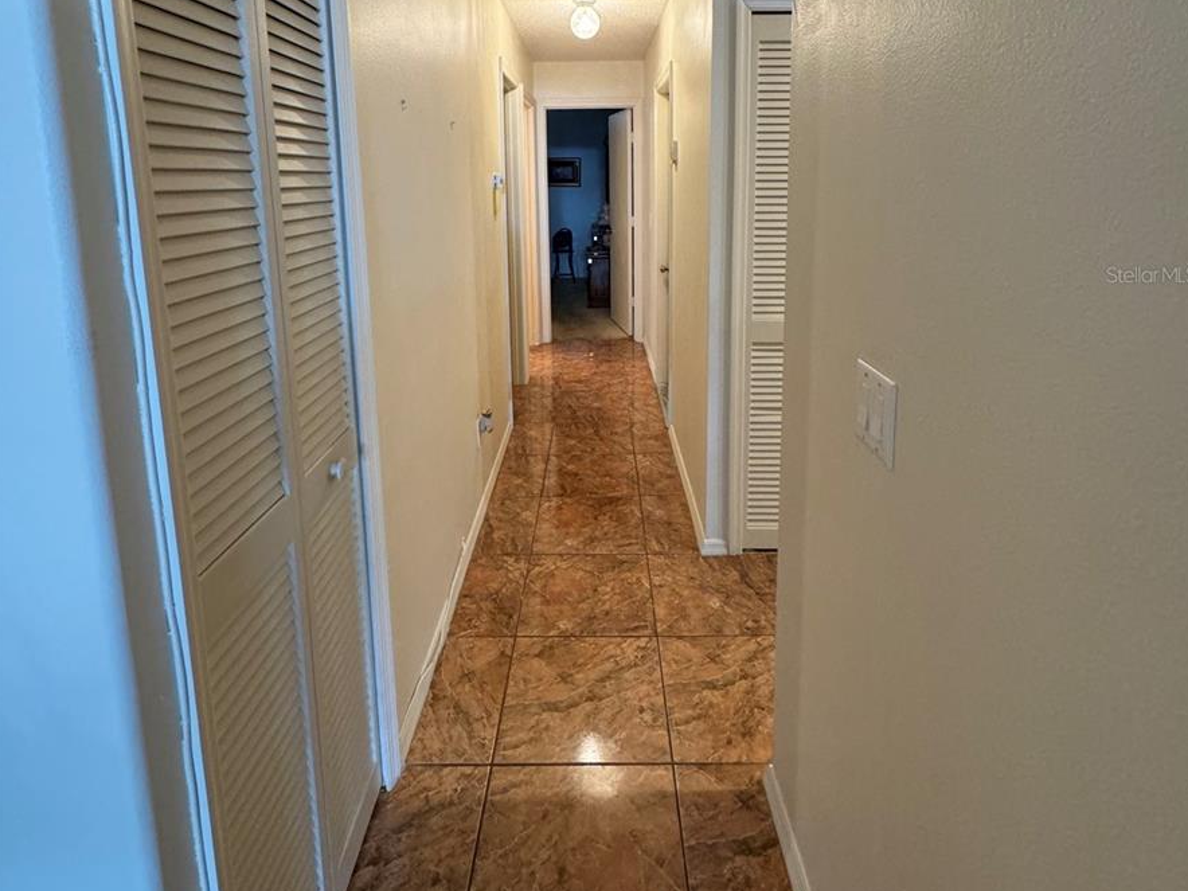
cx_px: 597
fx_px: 652
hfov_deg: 84.7
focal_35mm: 19
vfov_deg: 66.2
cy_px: 274
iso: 320
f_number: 2.2
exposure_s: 1/60
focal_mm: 2.22
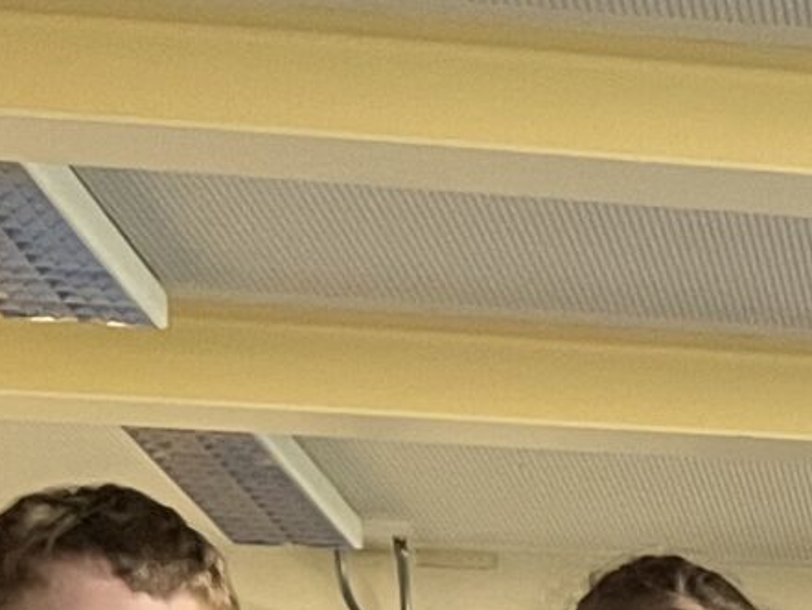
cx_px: 1904
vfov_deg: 8.8
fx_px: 3543
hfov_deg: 11.1
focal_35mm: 151
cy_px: 1504
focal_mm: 5.1
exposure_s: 1/60
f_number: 1.6
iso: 320
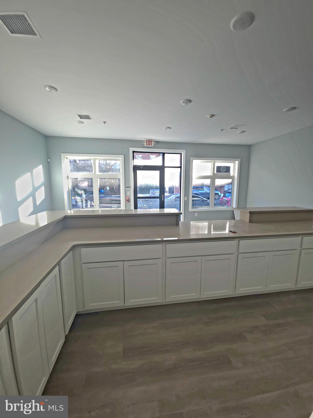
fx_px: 157
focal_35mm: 13
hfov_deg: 89.9
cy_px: 209
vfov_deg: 106.2
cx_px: 156
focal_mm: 2.2
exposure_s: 1/30
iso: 40
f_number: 1.9
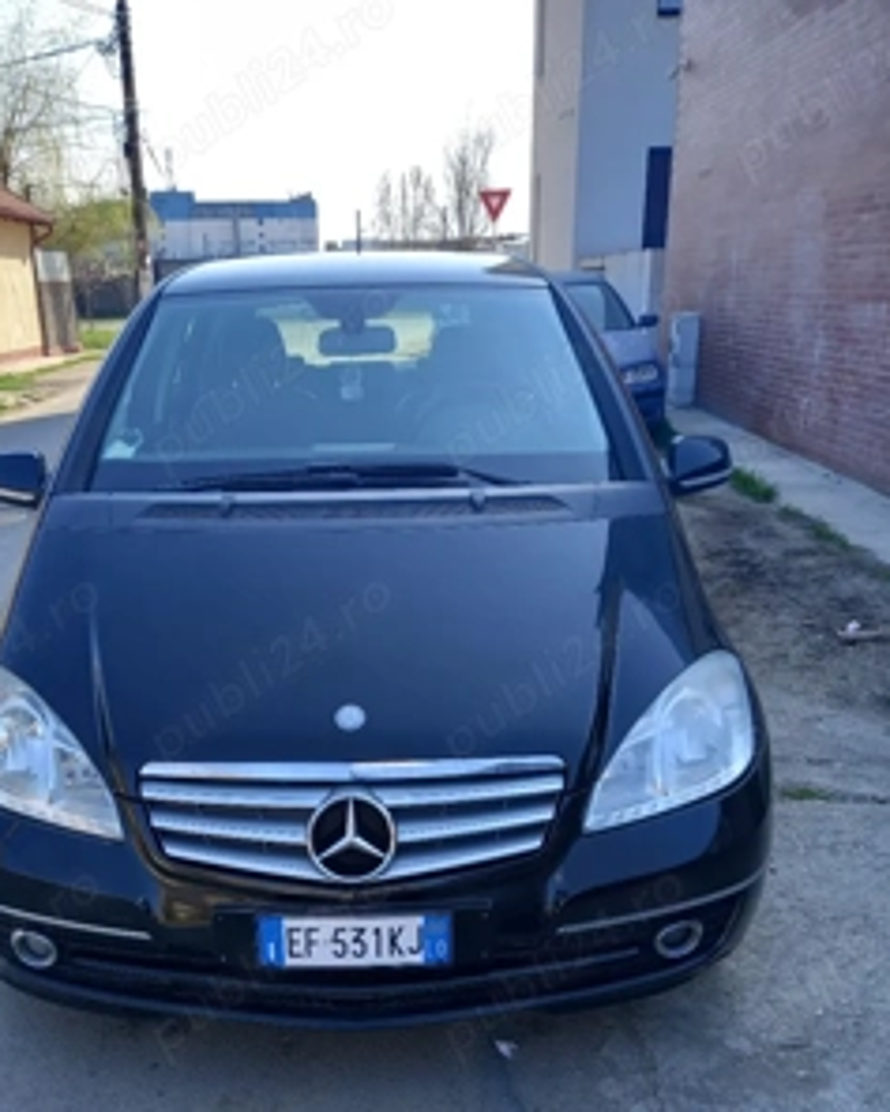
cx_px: 345
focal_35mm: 33
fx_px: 1086
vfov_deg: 53.4
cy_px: 714
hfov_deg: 44.3
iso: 25
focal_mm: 4.6
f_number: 2
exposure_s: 1/127
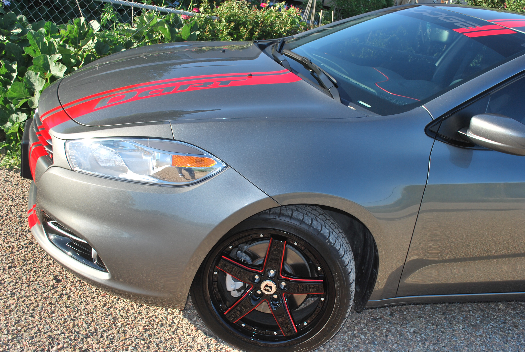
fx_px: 570
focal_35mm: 39
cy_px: 176
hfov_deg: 49.5
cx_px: 262
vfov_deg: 34.4
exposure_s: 1/200
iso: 100
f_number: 8
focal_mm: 26
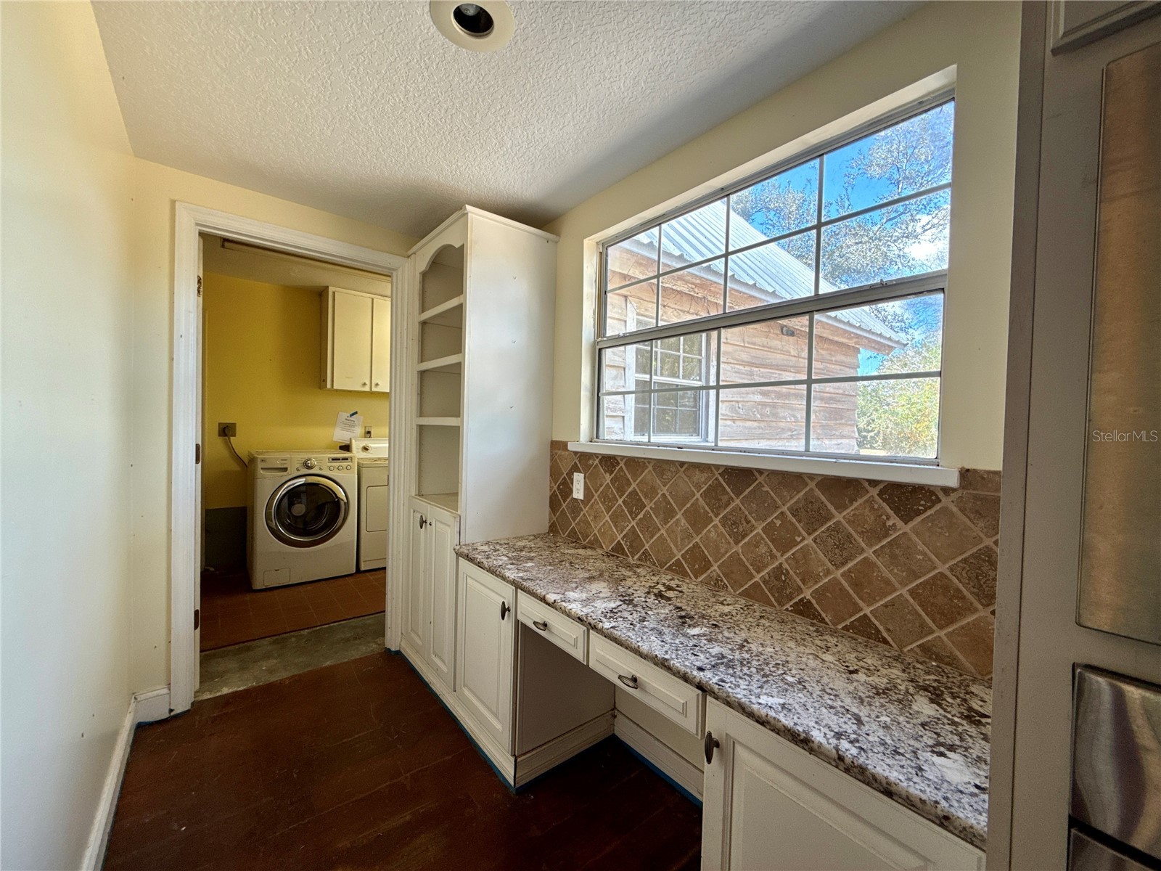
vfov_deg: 85.7
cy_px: 436
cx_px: 580
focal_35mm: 14
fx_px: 470
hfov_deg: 102.1
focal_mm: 2.22
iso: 64
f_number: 2.2
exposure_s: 1/99
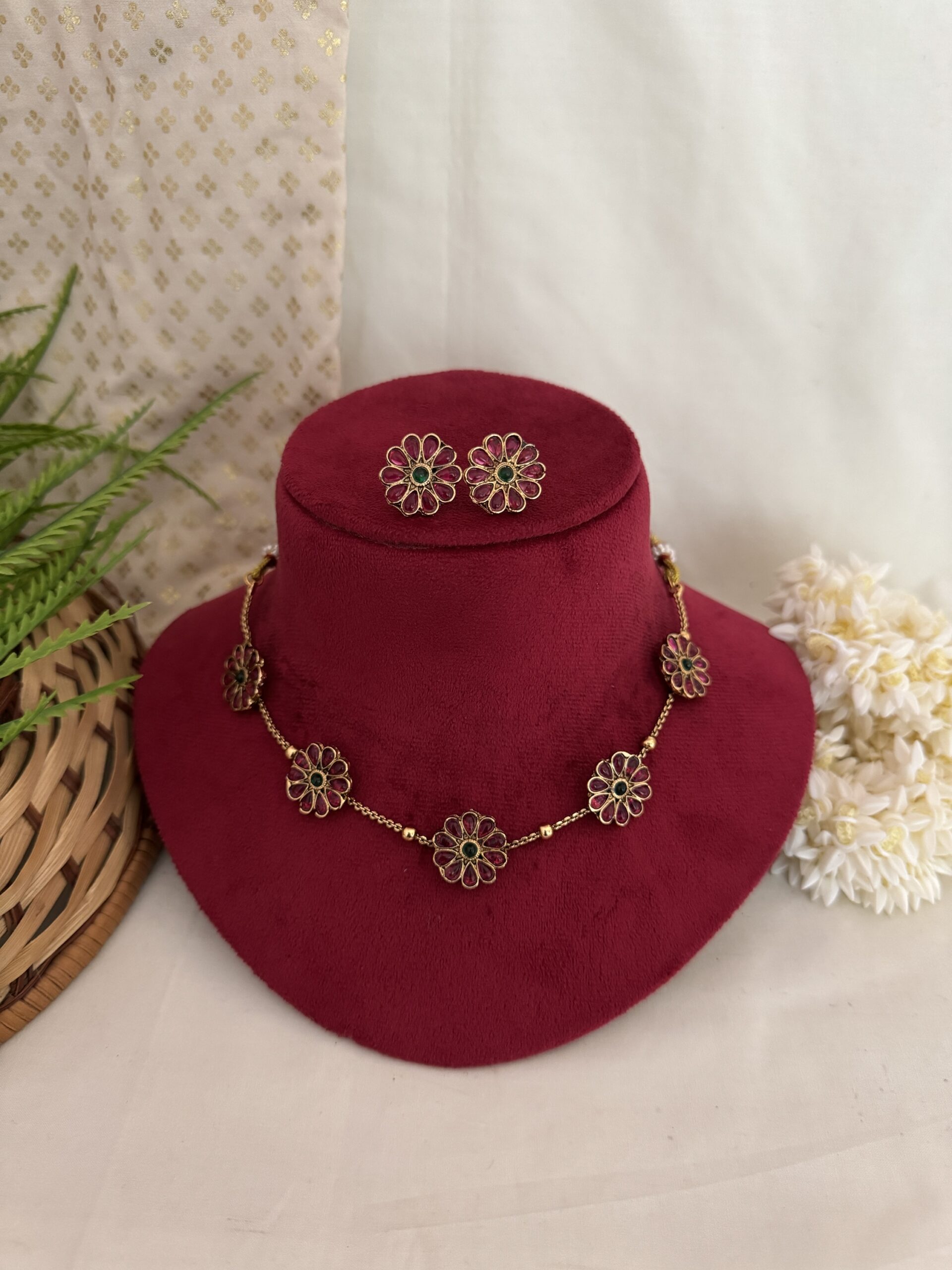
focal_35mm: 24
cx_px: 476
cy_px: 635
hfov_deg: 56.8
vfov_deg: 71.6
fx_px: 880
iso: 640
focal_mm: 6.76
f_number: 1.78
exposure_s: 1/60
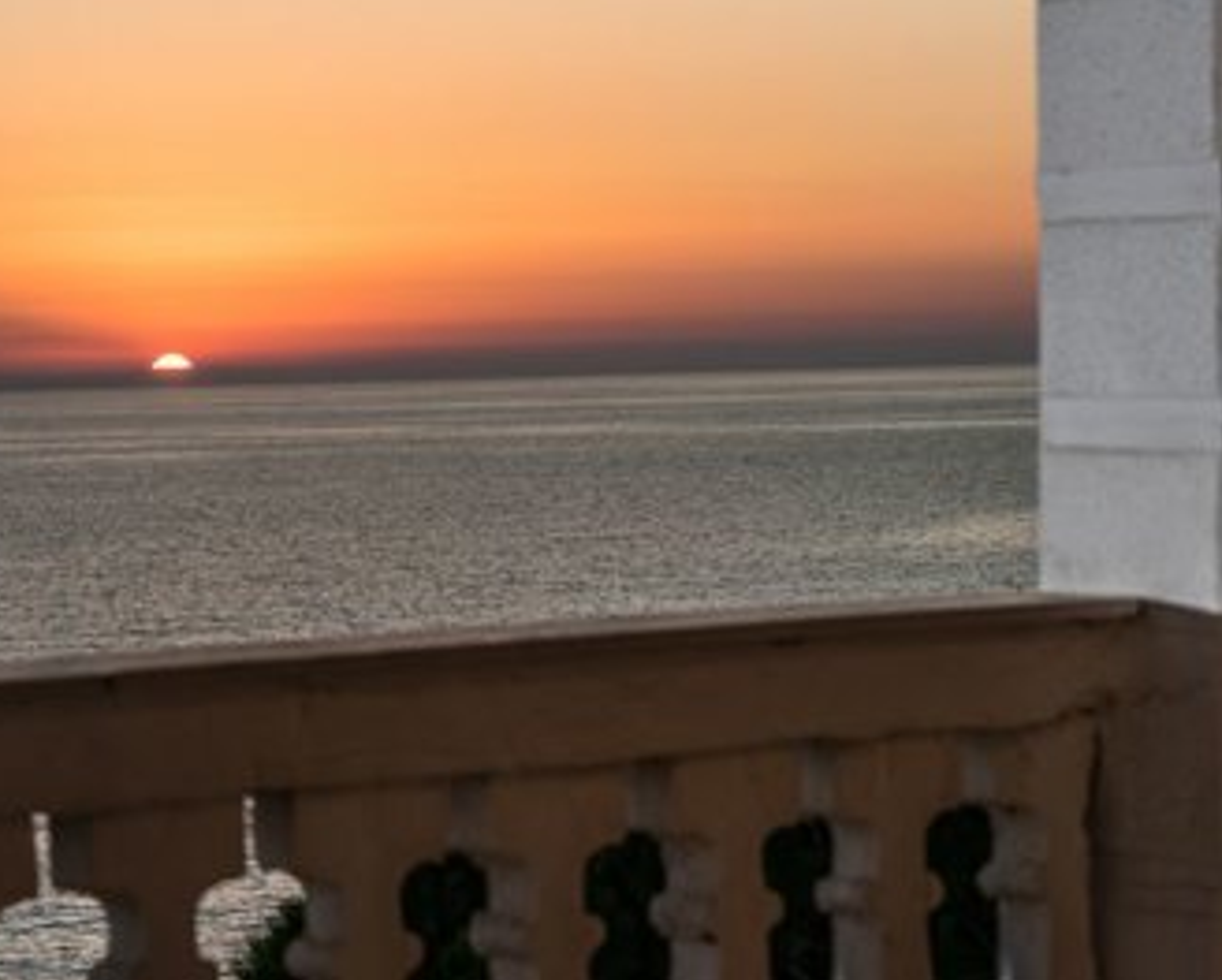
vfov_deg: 12.9
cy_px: 488
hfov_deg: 16.0
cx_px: 540
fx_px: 4344
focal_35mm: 120
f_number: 9
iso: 250
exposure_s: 1/200
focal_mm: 105
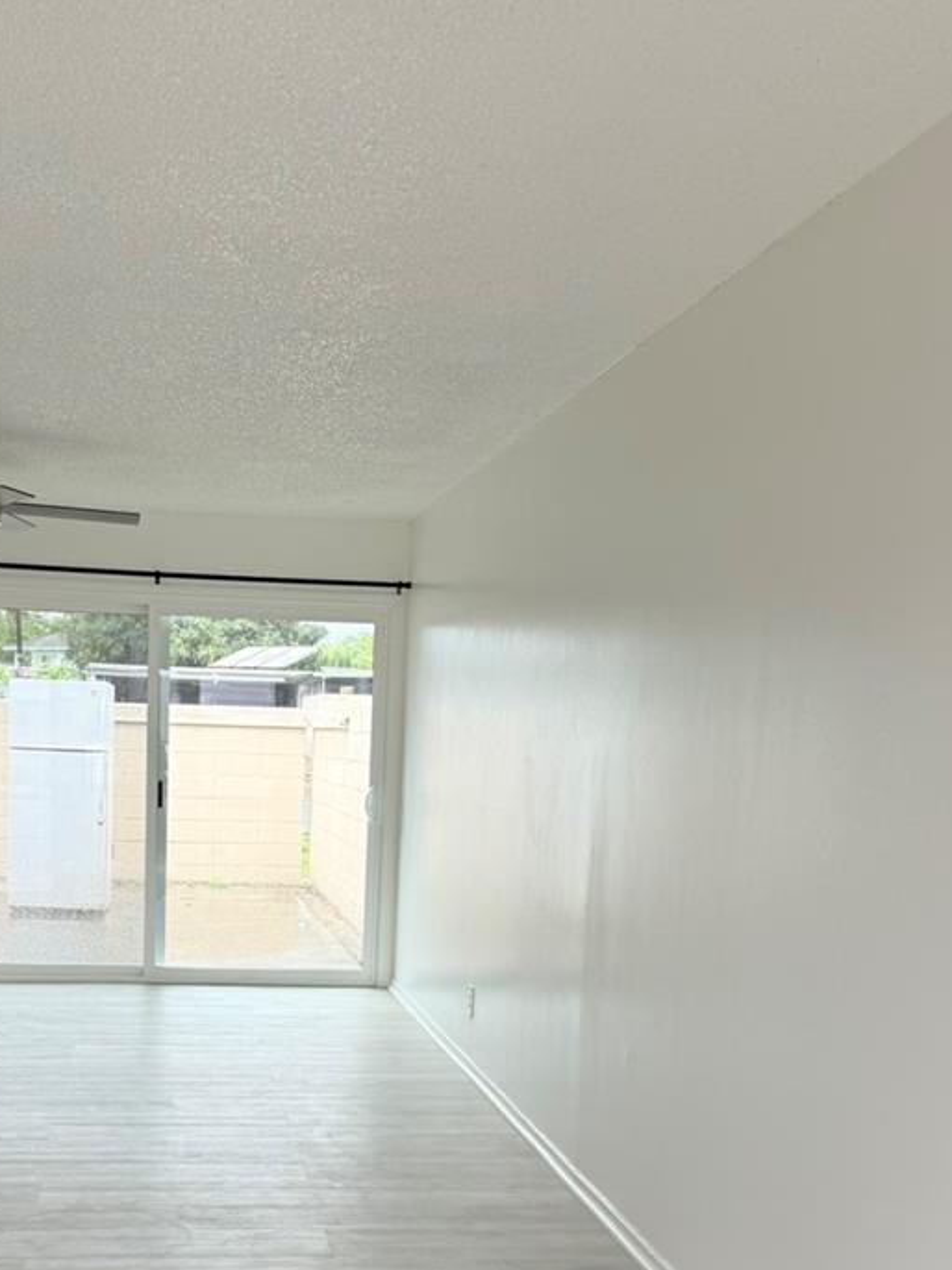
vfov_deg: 43.7
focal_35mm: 42
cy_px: 918
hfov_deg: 34.1
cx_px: 332
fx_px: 1541
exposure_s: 1/121
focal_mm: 6.76
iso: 64
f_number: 1.78
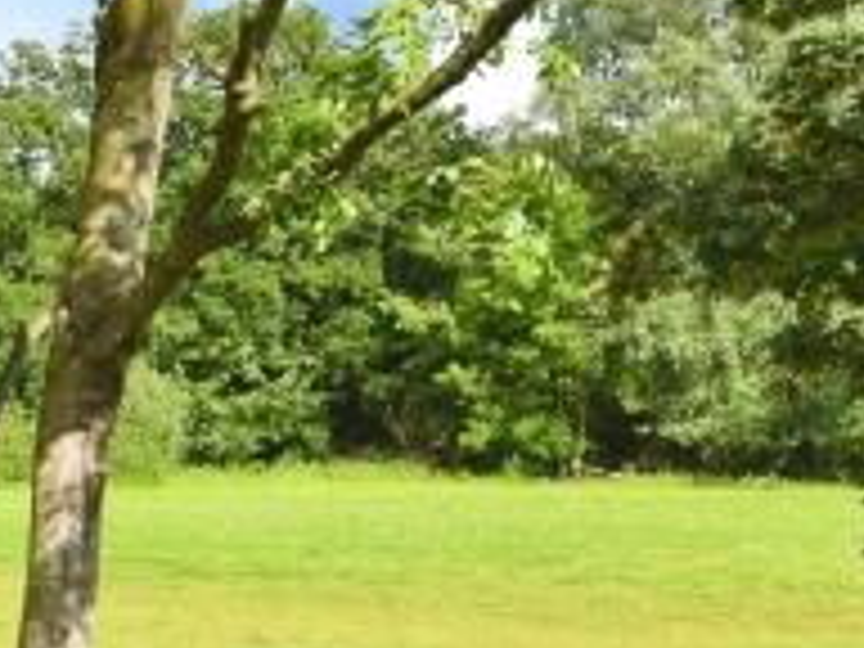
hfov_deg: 16.6
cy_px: 466
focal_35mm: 77
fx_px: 1922
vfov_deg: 19.0
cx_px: -999
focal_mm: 15
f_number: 10
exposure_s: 1/400
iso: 400
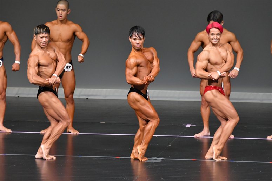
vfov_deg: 4.0
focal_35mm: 345
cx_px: 136
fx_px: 2605
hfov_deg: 6.0
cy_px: 90
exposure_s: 1/400
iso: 5000
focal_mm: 230
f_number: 5.6
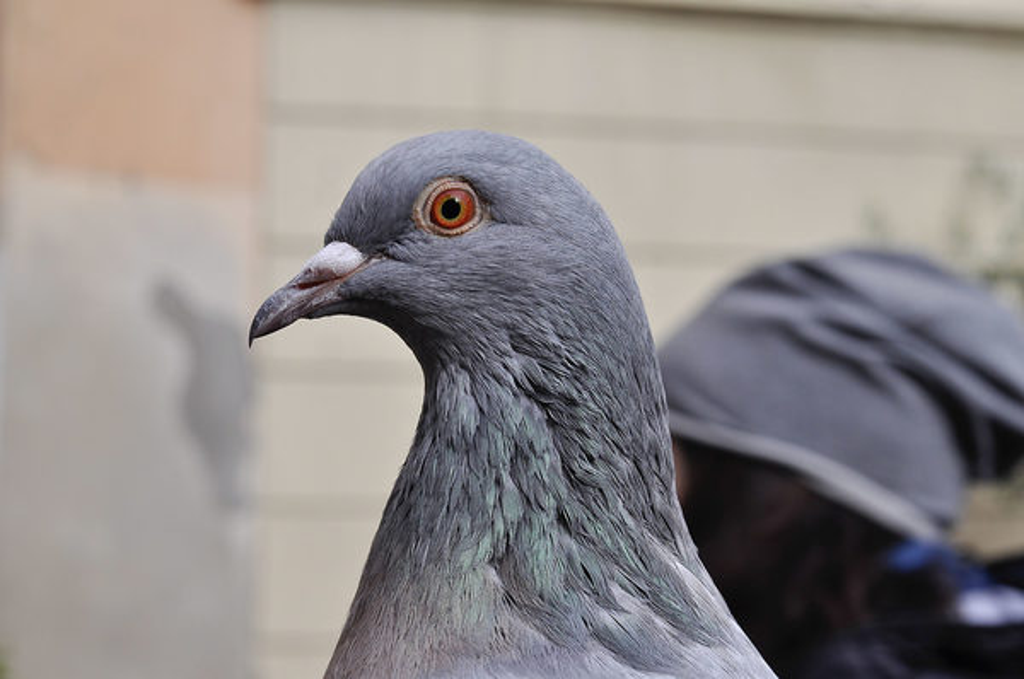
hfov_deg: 27.0
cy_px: 340
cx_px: 512
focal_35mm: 75
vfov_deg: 18.1
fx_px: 2130
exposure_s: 1/320
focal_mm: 50
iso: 200
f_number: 9
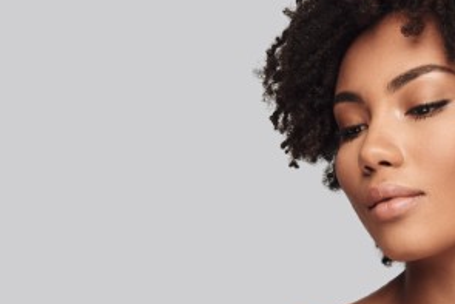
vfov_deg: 13.1
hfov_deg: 19.2
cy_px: 228
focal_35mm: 104
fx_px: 1315
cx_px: 427
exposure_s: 1/125
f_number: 7.1
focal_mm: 42
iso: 200
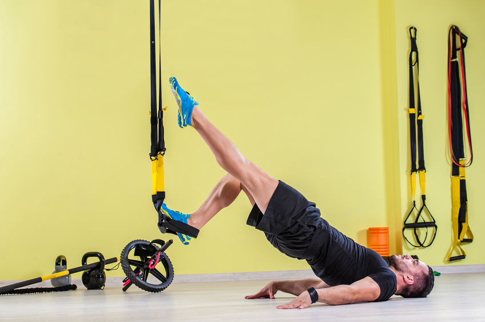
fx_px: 1413
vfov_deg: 13.0
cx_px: 242
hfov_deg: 19.5
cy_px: 161
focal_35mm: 105
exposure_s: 1/200
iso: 100
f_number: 5.6
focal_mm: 105
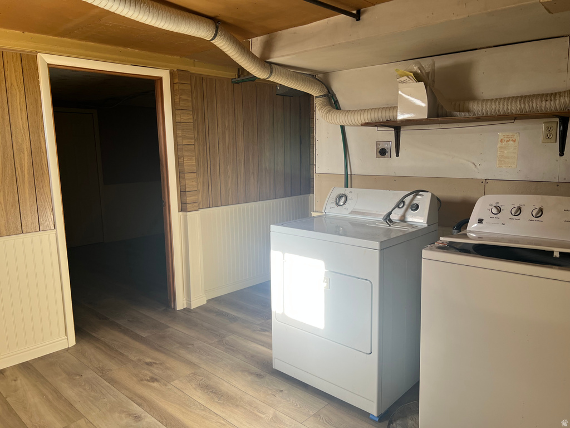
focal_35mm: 26
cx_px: 285
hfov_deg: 67.3
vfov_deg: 53.1
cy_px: 214
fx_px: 428
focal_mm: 5.7
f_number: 1.5
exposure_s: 1/121
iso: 50
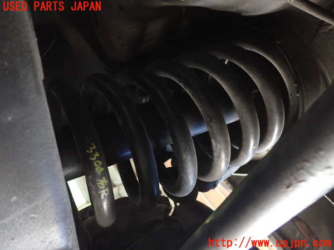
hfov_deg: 60.0
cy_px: 125
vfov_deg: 46.8
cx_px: 167
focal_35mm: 30
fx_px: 289
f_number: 2.3
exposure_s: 1/30
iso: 640
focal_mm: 5.4
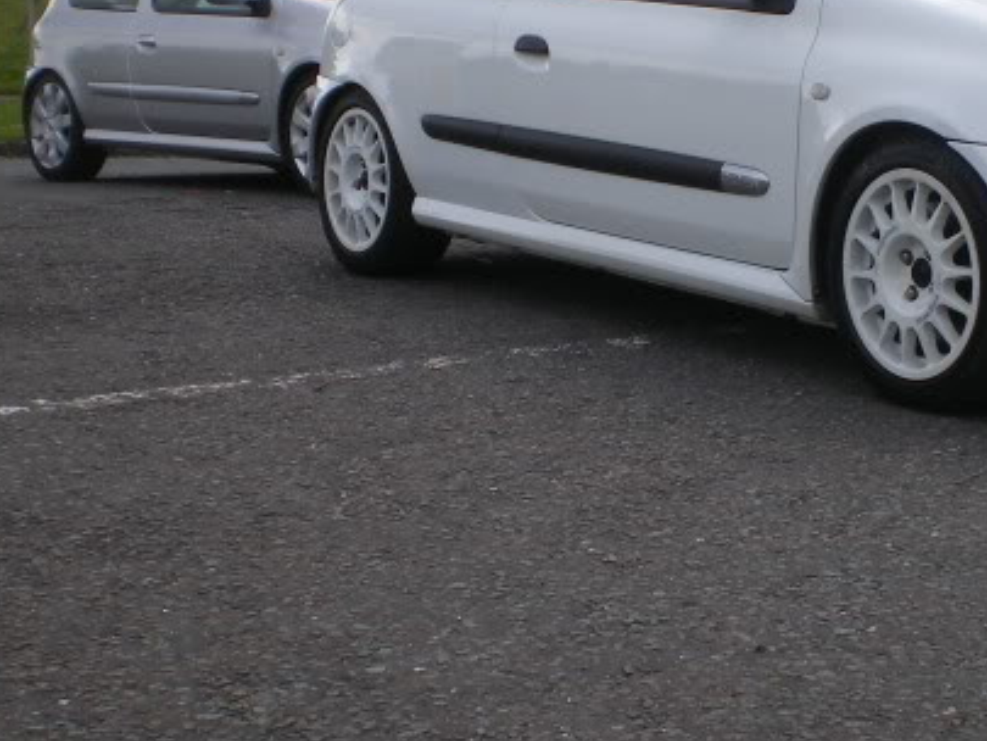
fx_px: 2139
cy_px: 212
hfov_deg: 25.8
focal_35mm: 75
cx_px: 668
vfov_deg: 19.5
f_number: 4.6
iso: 64
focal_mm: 6.3
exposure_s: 1/320
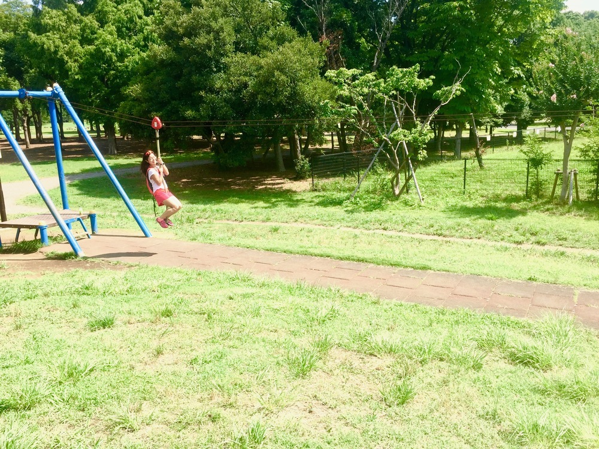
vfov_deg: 48.2
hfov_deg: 61.7
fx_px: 502
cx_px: 300
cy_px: 224
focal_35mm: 29
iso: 32
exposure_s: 1/732
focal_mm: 4.15
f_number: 2.2
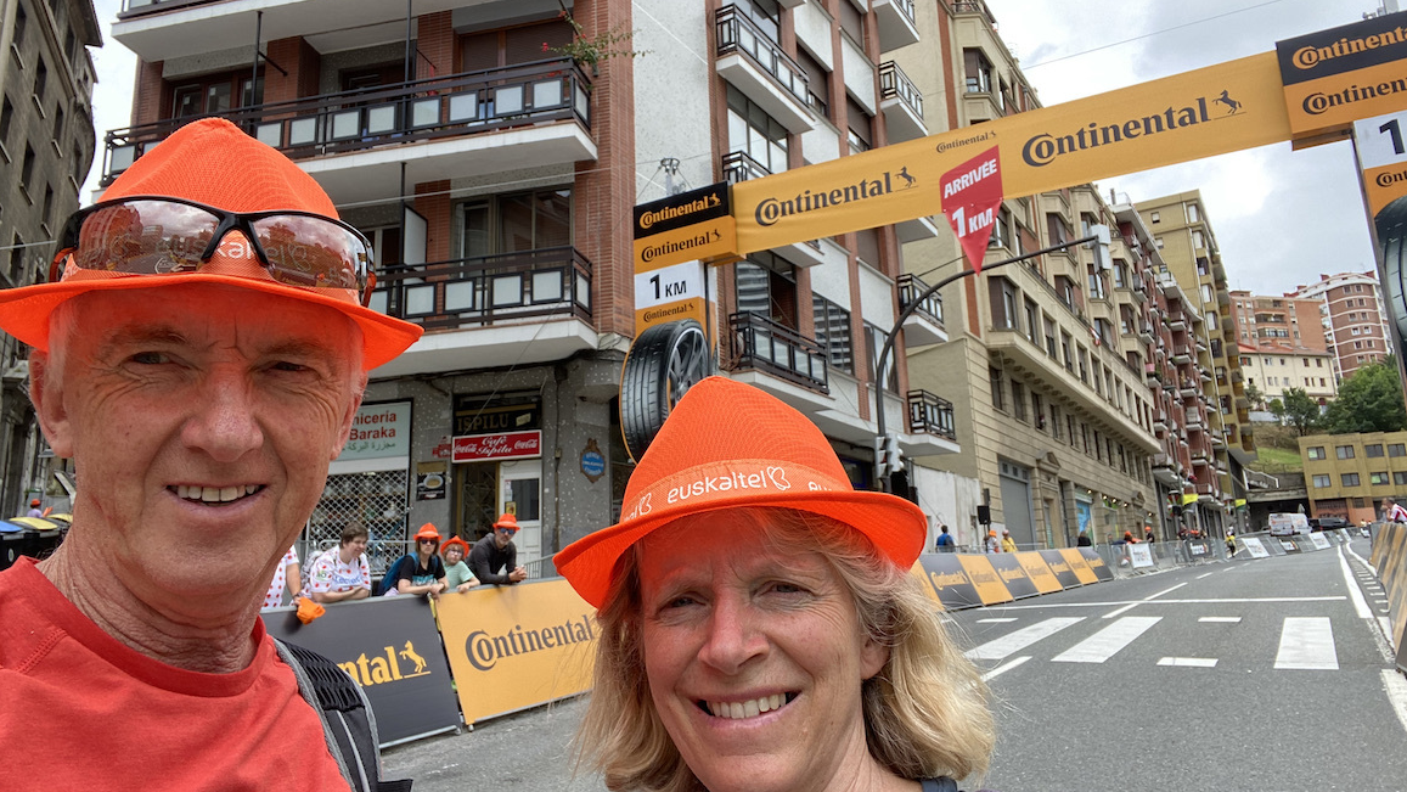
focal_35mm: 26
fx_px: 970
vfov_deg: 44.3
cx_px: 686
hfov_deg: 71.9
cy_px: 358
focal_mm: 2.71
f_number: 2.2
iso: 25
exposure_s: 1/253
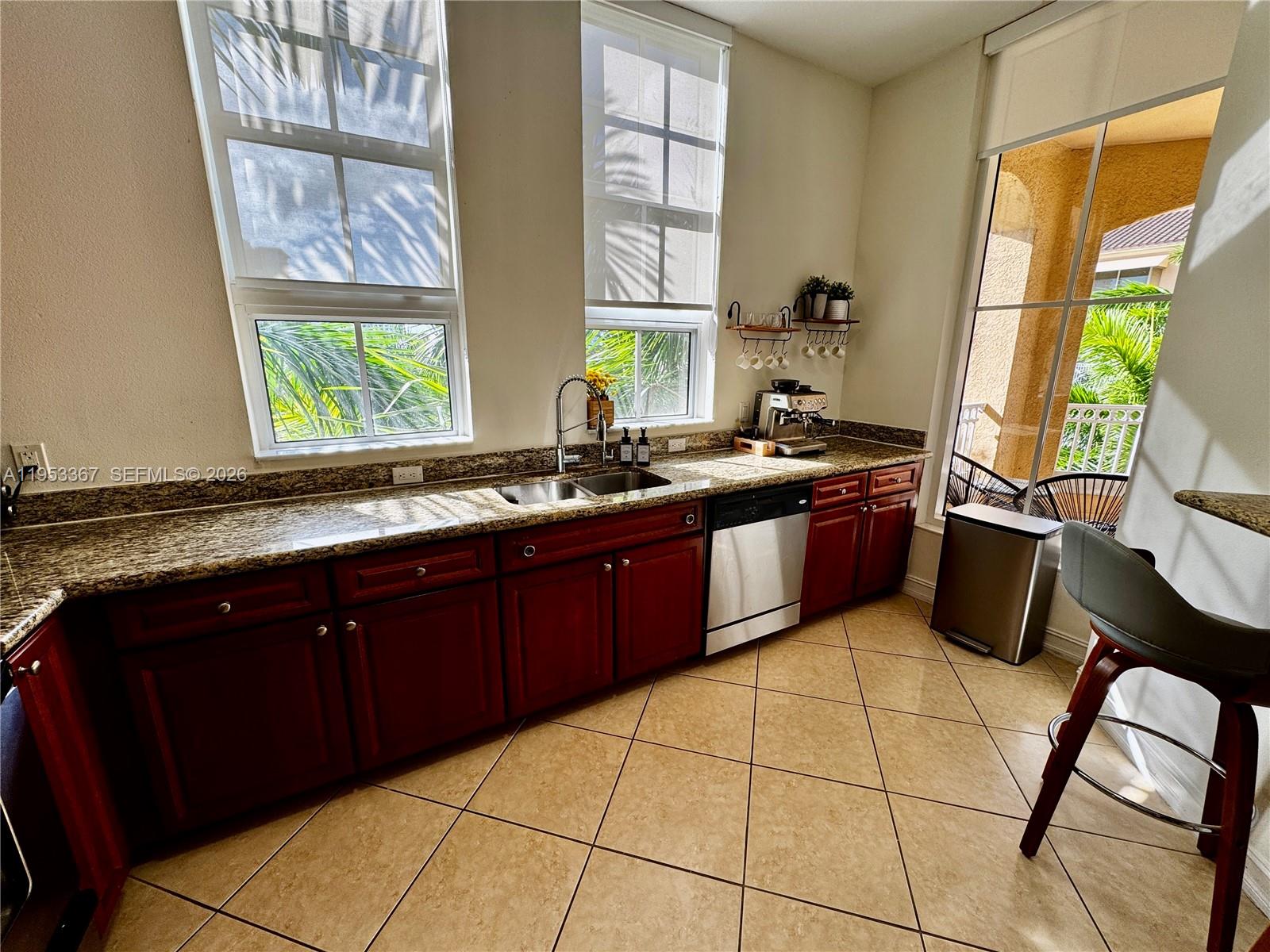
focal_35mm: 14
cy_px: 476
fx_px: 514
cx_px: 635
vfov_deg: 85.7
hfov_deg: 102.1
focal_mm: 2.22
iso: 50
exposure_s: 1/120
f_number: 2.2
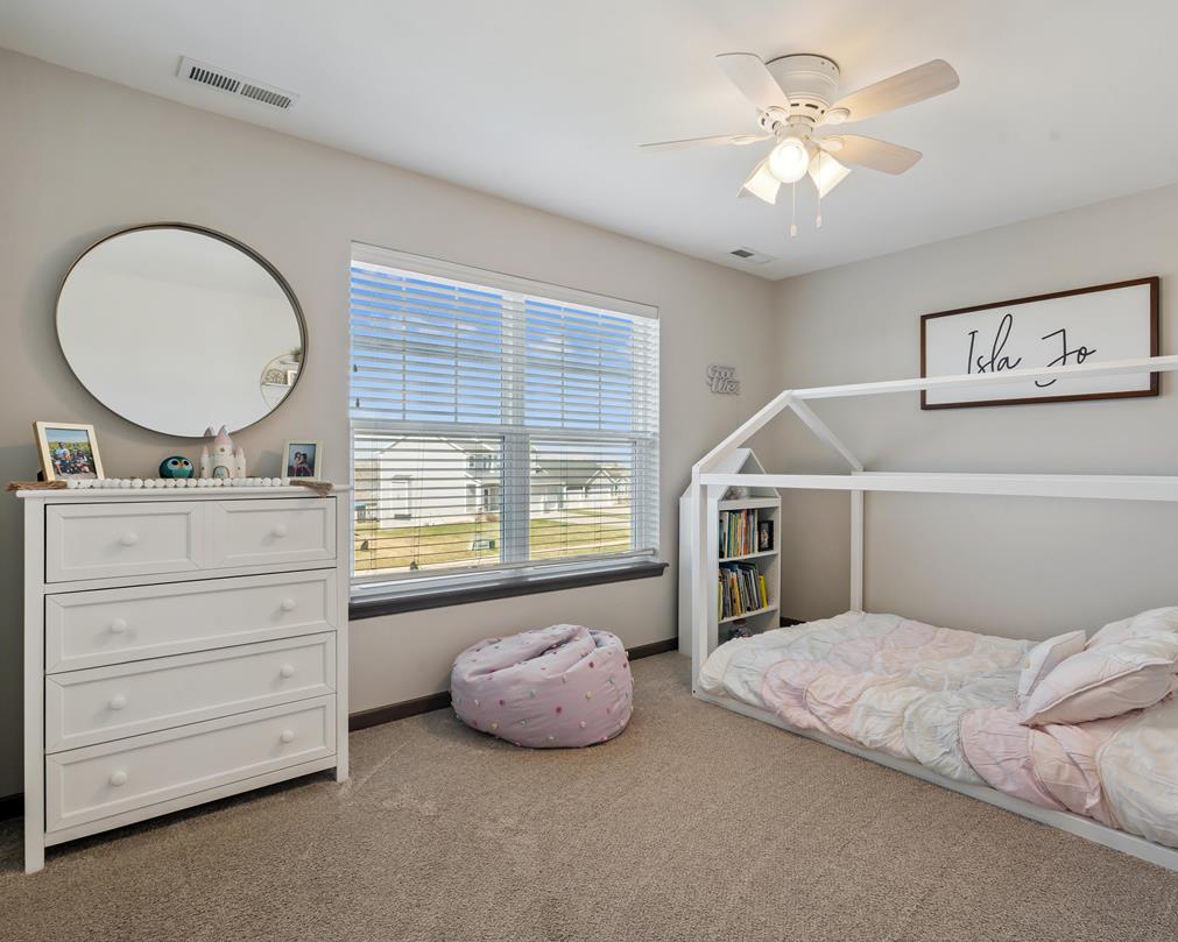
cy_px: 461
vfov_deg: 70.8
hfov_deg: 83.1
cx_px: 634
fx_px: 662
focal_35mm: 19
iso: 400
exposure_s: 1/15
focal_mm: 16
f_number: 10
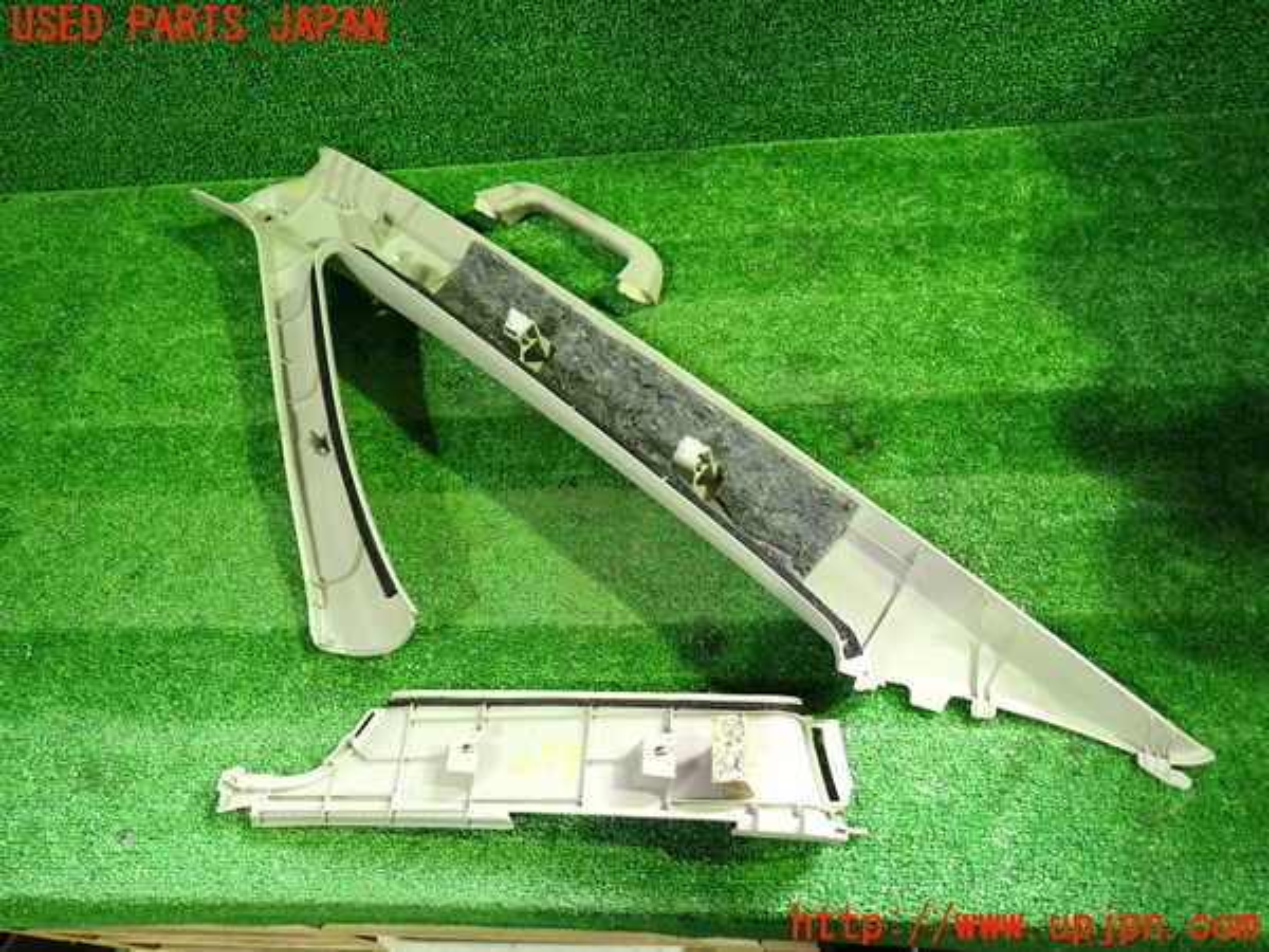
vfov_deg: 54.9
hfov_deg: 69.4
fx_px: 916
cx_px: 634
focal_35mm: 25
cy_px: 476
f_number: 2
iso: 400
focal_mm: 4.5
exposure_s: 1/30
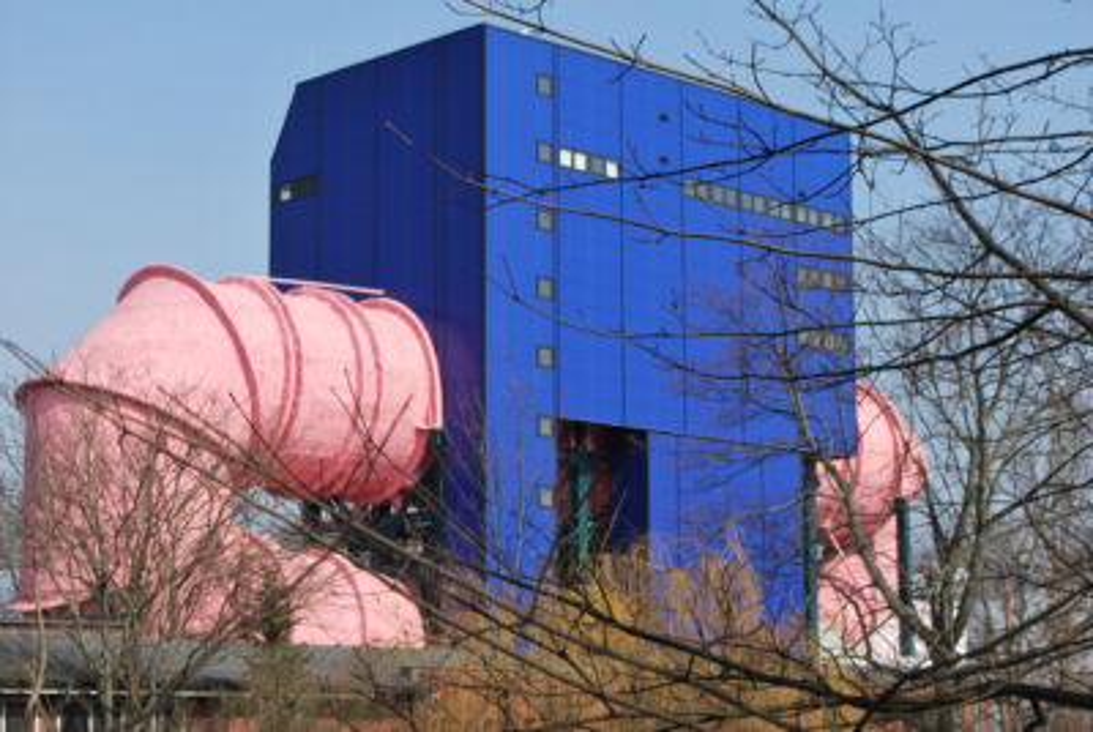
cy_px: 366
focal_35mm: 75
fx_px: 2280
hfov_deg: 27.0
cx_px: 546
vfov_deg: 18.2
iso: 100
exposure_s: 1/250
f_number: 8
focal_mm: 50
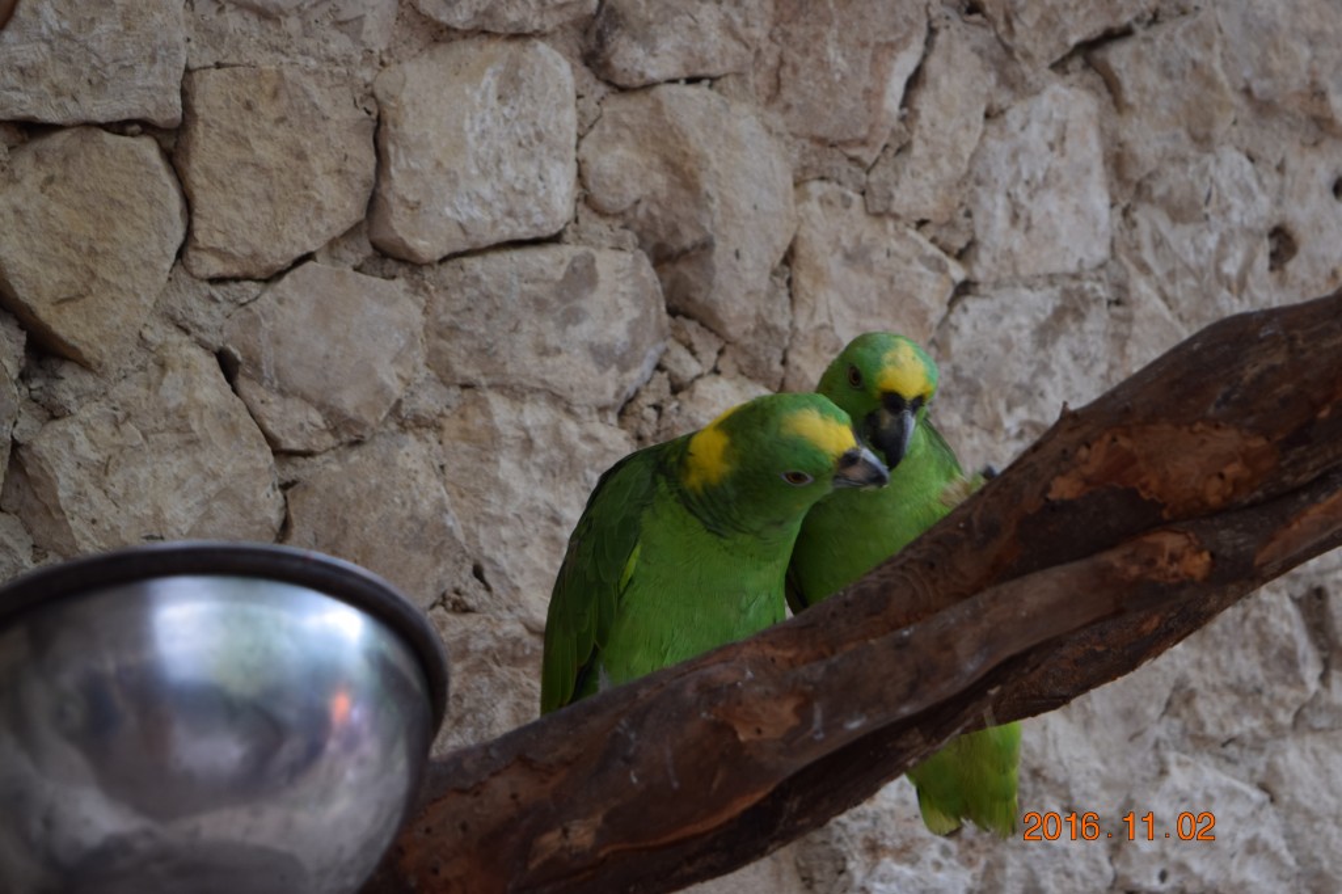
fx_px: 3074
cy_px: 447
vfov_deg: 16.5
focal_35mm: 82
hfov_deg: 24.6
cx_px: 671
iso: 400
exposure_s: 1/60
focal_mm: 55
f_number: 5.6
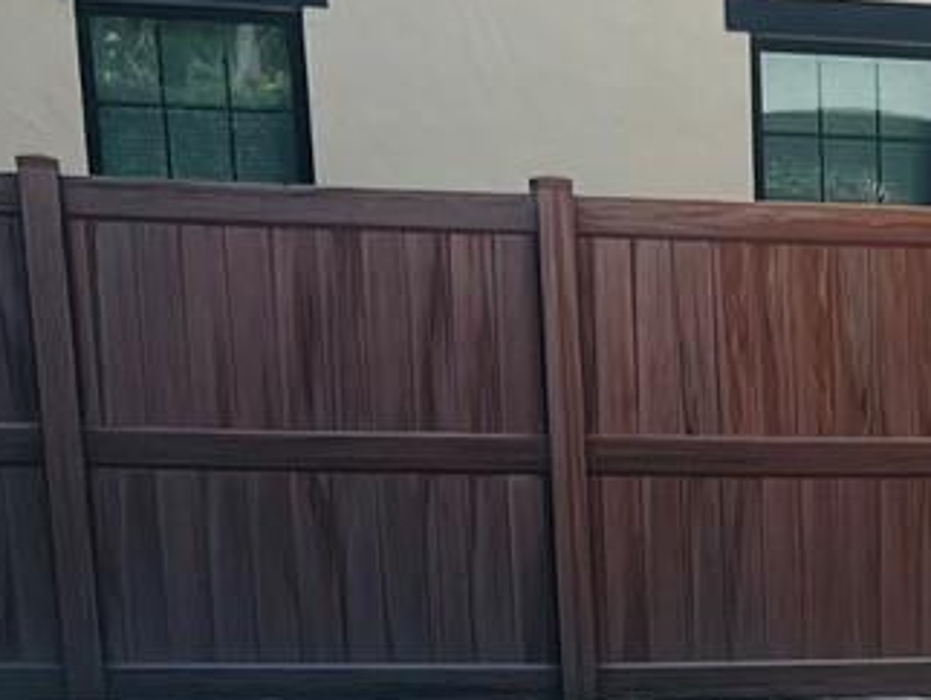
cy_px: 1568
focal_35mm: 129
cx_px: 1370
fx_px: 3472
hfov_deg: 14.3
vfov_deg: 10.3
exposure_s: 1/5076
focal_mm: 5.7
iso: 50
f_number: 1.5
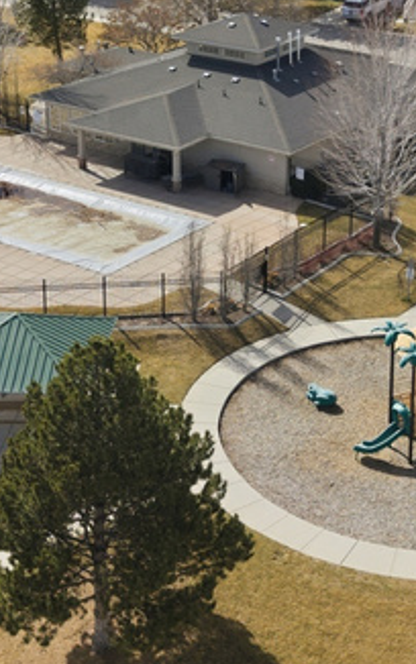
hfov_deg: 16.3
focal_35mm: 80
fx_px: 1450
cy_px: 179
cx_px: 198
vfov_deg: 25.6
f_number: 1.8
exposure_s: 1/6400
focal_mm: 8.7
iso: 300
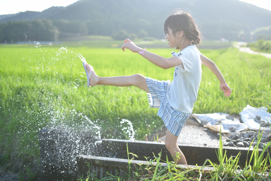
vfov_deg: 37.9
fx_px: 263
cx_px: 136
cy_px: 90
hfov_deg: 54.4
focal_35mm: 35
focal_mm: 35
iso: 200
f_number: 1.4
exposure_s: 1/1600
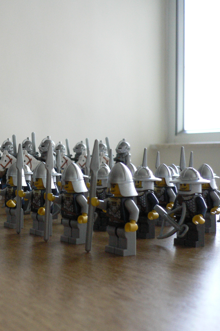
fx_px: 449
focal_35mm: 49
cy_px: 164
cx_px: 1
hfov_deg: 26.1
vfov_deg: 40.3
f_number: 2.8
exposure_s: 1/30
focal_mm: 5.8
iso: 200
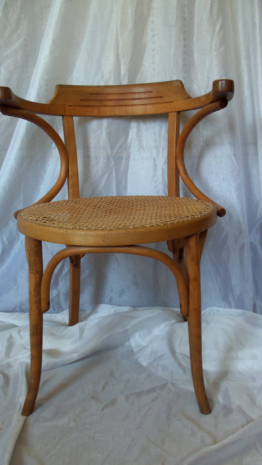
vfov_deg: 61.0
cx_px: 139
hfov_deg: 36.7
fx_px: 395
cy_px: 233
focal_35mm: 32
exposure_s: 1/30
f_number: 3.4
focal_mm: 5.2
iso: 125
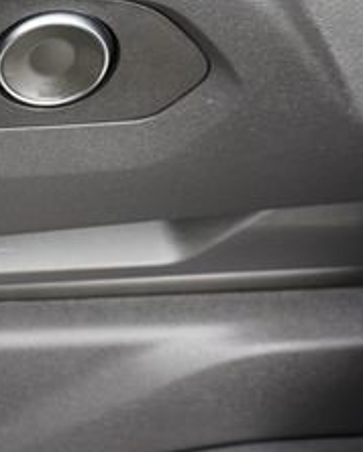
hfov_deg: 21.3
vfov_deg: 28.5
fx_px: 872
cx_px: -108
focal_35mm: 65
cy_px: 94
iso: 125
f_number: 4
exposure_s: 1/60
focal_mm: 16
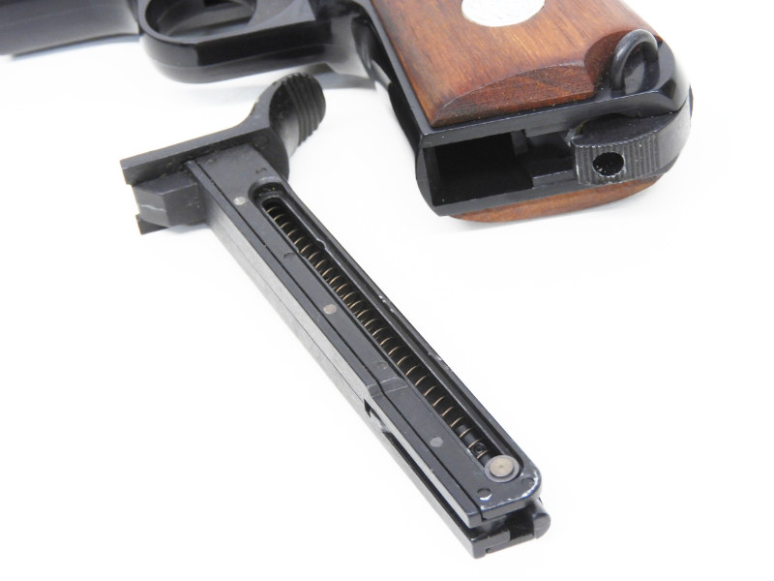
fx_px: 1789
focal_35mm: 80
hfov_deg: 24.4
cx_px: 387
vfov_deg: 18.4
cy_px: 290
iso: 200
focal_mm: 14.3
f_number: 5
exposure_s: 1/20
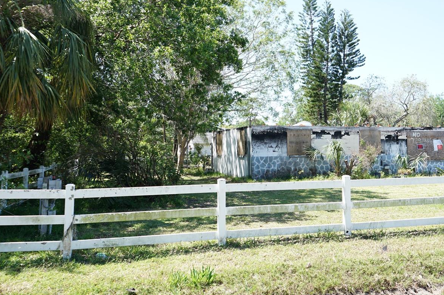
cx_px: 260
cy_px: 106
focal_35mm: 38
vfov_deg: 34.8
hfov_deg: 50.5
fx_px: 468
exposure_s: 1/160
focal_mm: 28
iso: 100
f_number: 5
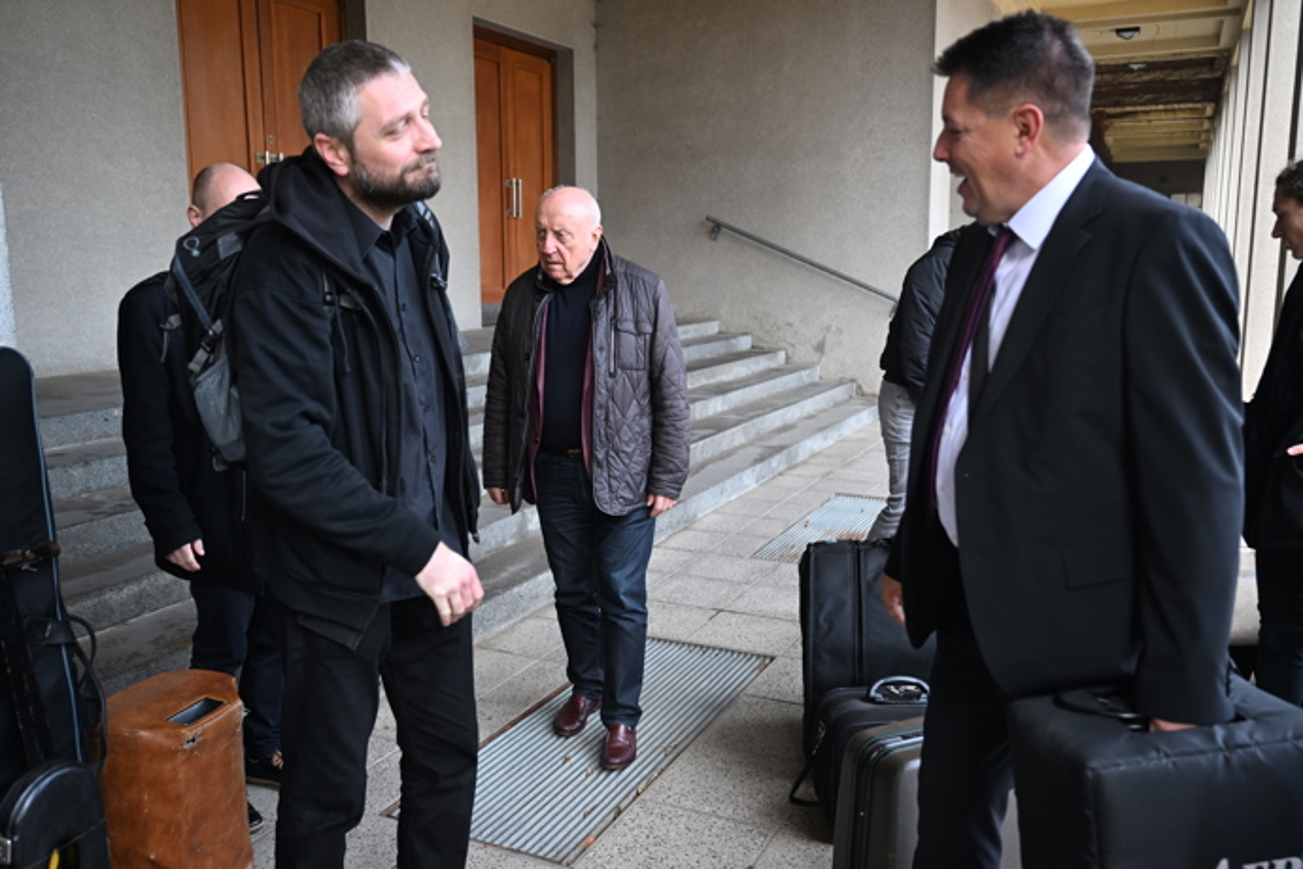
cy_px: 434
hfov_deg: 61.1
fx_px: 1104
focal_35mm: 30
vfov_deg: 43.0
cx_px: 652
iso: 800
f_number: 3.5
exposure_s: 1/250
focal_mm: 30.5
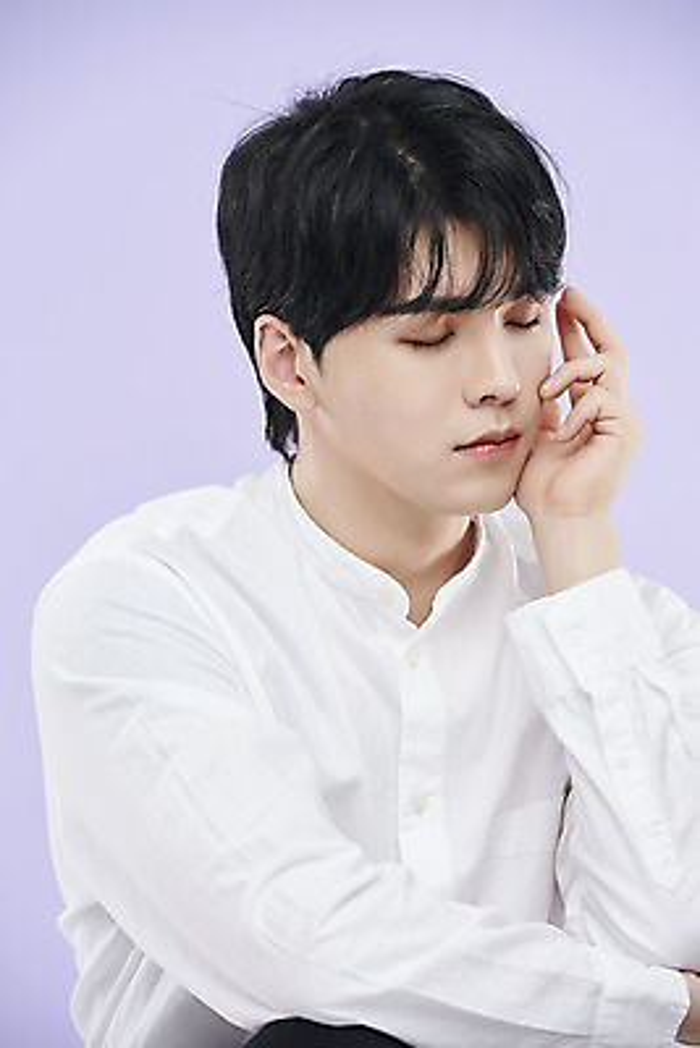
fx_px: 5828
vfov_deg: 10.3
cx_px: 350
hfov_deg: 6.9
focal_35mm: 200
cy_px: 524
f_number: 8
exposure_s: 1/125
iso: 31
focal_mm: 200
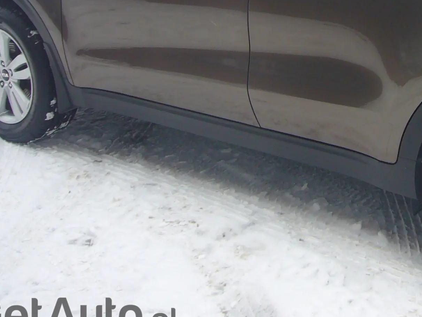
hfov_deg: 28.2
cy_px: -22
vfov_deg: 21.5
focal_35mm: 65
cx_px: 412
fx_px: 792
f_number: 2.8
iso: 80
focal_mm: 4.6
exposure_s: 1/125
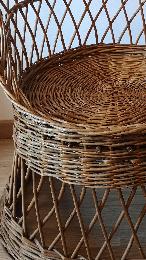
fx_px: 372
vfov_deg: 38.3
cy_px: 99
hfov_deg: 22.0
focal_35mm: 54
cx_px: 115
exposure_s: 1/33.3
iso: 250
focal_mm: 3.95
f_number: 1.8
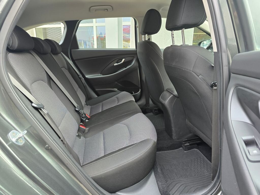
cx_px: 130
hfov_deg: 73.9
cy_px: 98
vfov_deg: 58.9
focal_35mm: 23
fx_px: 173
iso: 160
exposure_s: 1/180
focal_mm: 6.3
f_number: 1.7
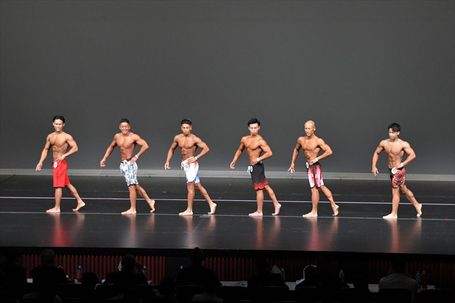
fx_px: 1604
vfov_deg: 10.8
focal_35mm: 127
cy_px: 152
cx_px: 228
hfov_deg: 16.1
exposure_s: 1/400
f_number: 5.6
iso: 4000
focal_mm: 85
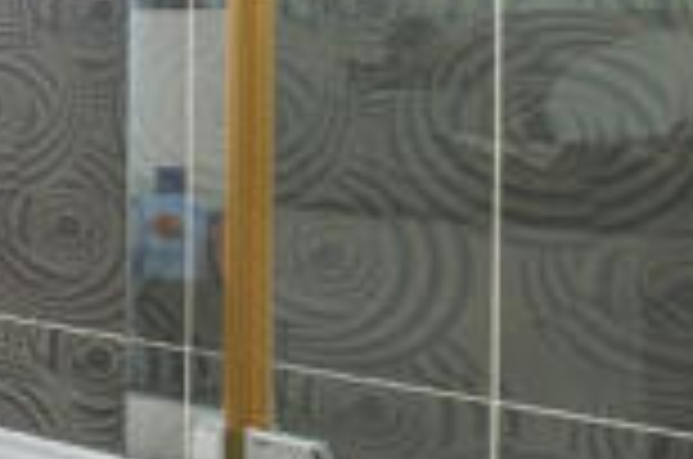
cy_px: 128
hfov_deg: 19.7
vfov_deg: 21.0
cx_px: -650
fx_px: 1229
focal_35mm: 64
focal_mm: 10
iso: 400
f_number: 6.4
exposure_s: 1/30
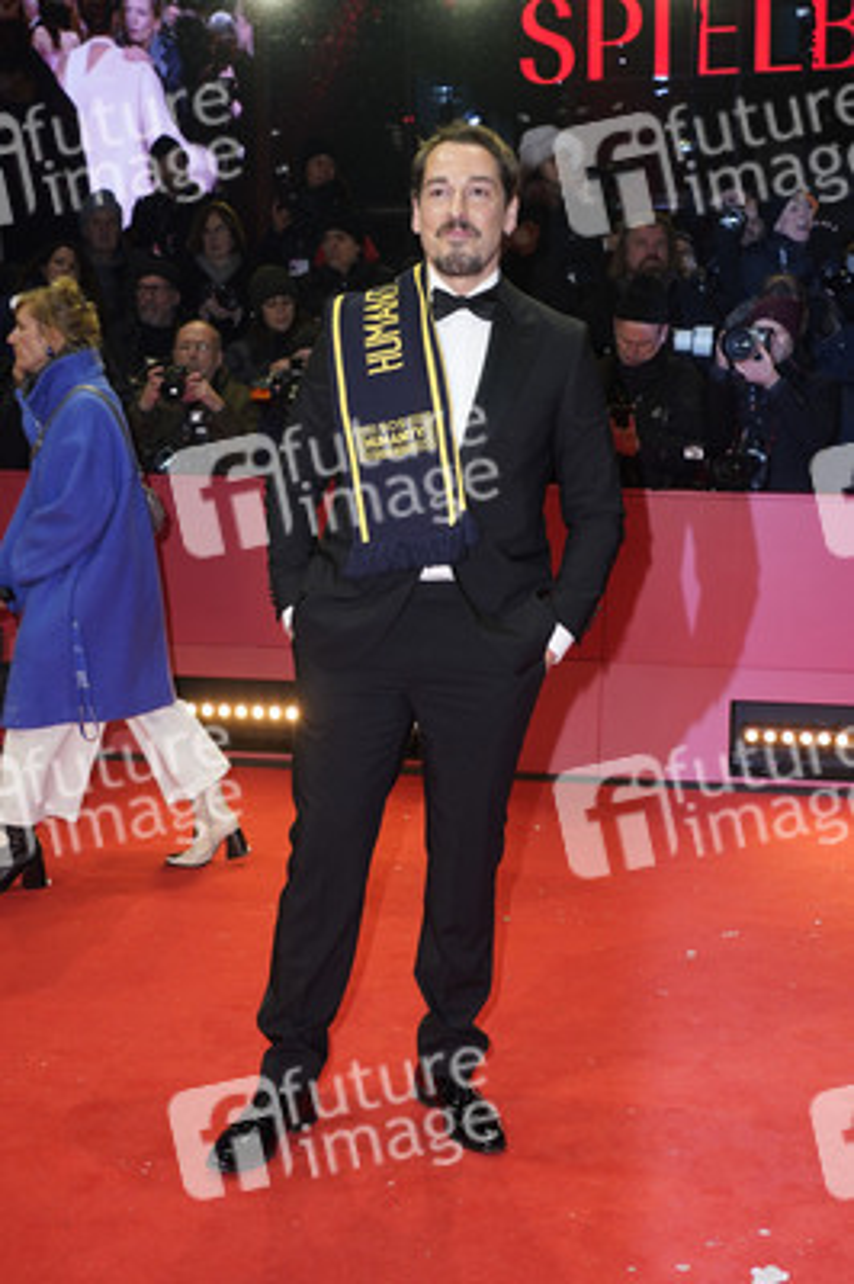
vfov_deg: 48.5
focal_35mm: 40
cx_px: 427
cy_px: 642
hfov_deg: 33.3
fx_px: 1426
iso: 800
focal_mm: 40
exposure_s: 1/160
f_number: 5.6
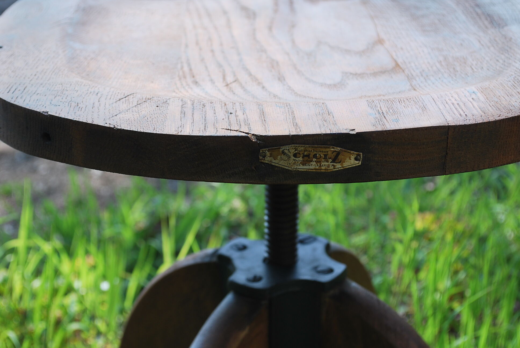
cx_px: 260
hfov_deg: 29.2
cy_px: 174
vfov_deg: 19.8
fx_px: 998
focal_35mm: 69
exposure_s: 1/125
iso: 140
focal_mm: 46
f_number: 5.6
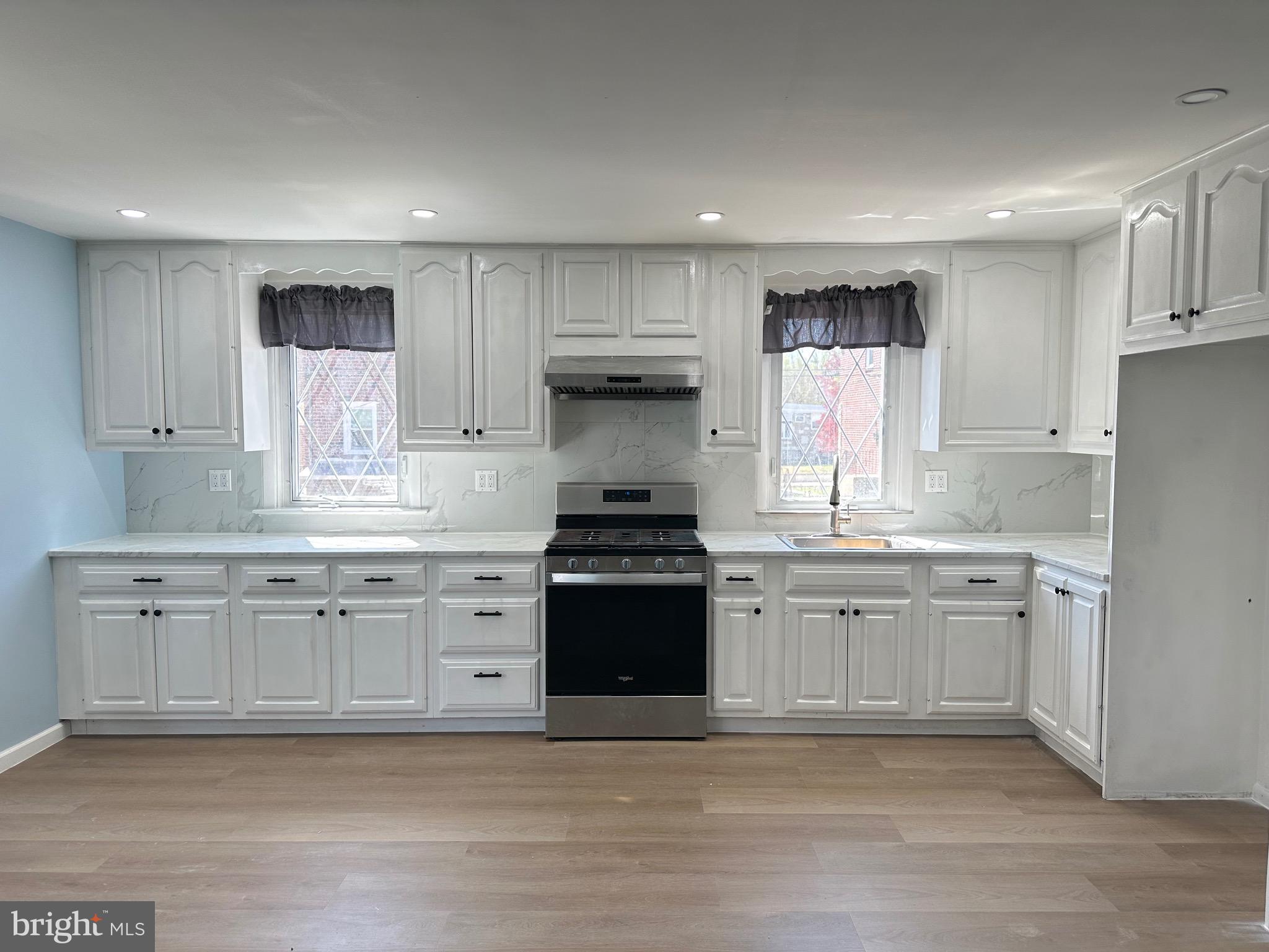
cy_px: 476
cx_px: 634
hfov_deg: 71.6
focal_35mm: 24
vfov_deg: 56.8
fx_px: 880
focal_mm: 6.86
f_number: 1.78
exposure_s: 1/162
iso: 100
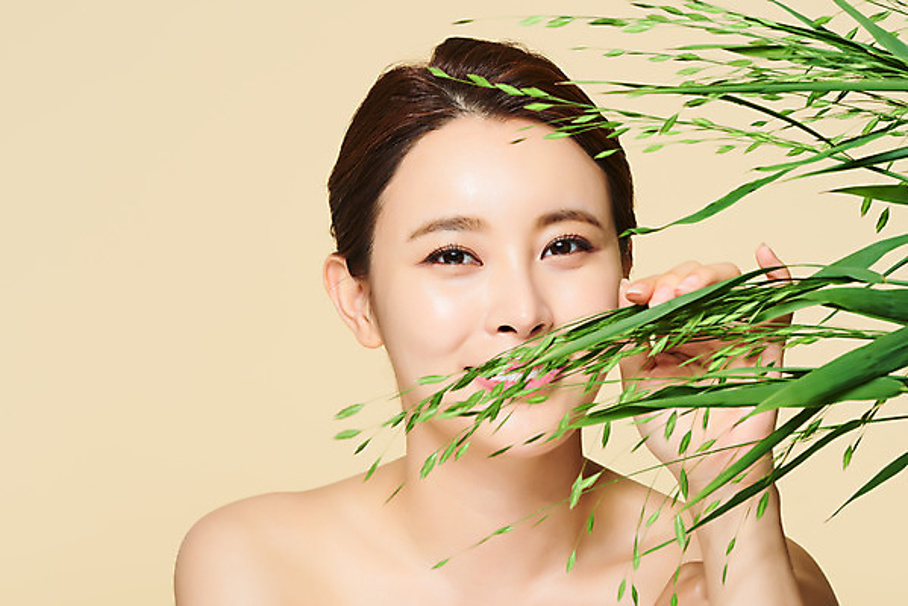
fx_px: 2649
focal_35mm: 105
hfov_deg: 19.4
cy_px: 303
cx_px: 454
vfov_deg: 13.1
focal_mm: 105
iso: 64
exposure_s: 1/125
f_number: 16
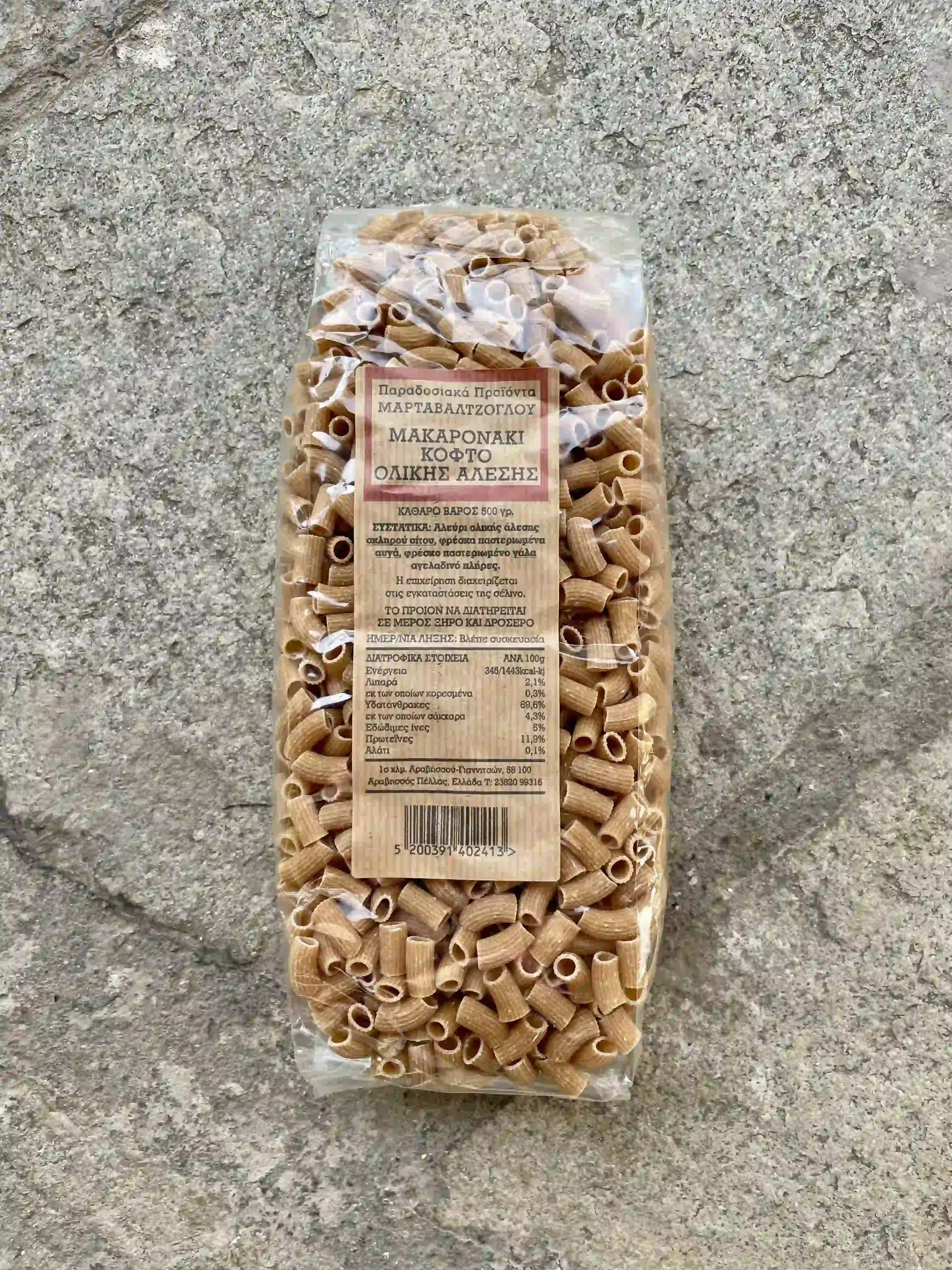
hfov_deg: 53.1
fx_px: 953
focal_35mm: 26
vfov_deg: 67.3
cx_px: 476
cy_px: 635
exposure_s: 1/903
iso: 32
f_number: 1.6
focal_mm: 4.2
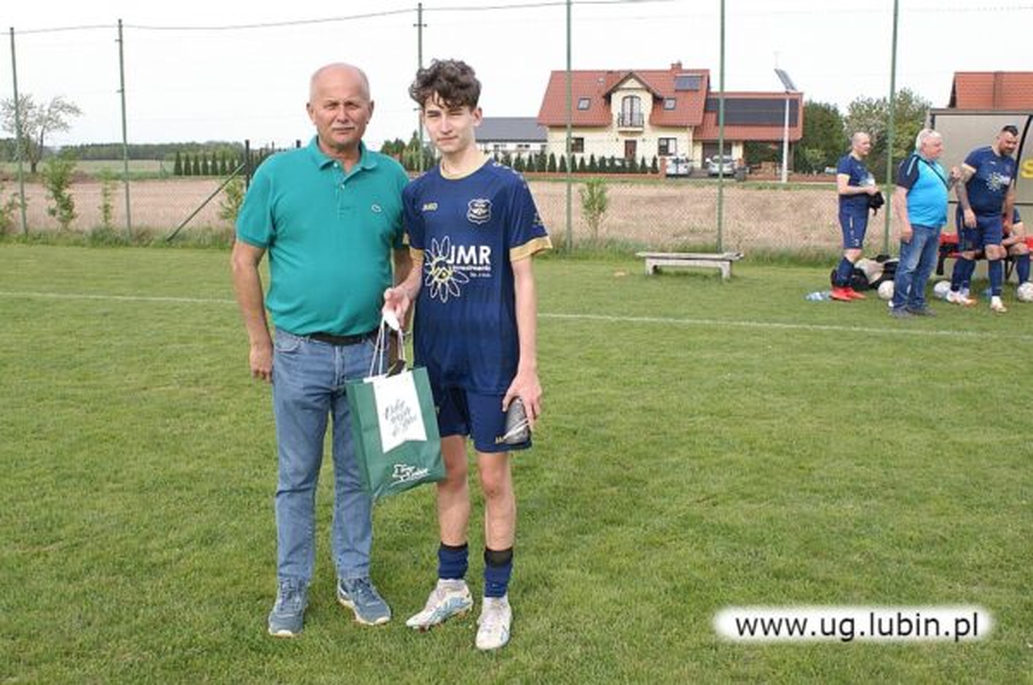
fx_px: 945
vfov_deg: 39.8
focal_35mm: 33
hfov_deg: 57.3
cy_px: 342
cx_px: 516
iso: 200
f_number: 5.6
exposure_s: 1/200
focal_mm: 22
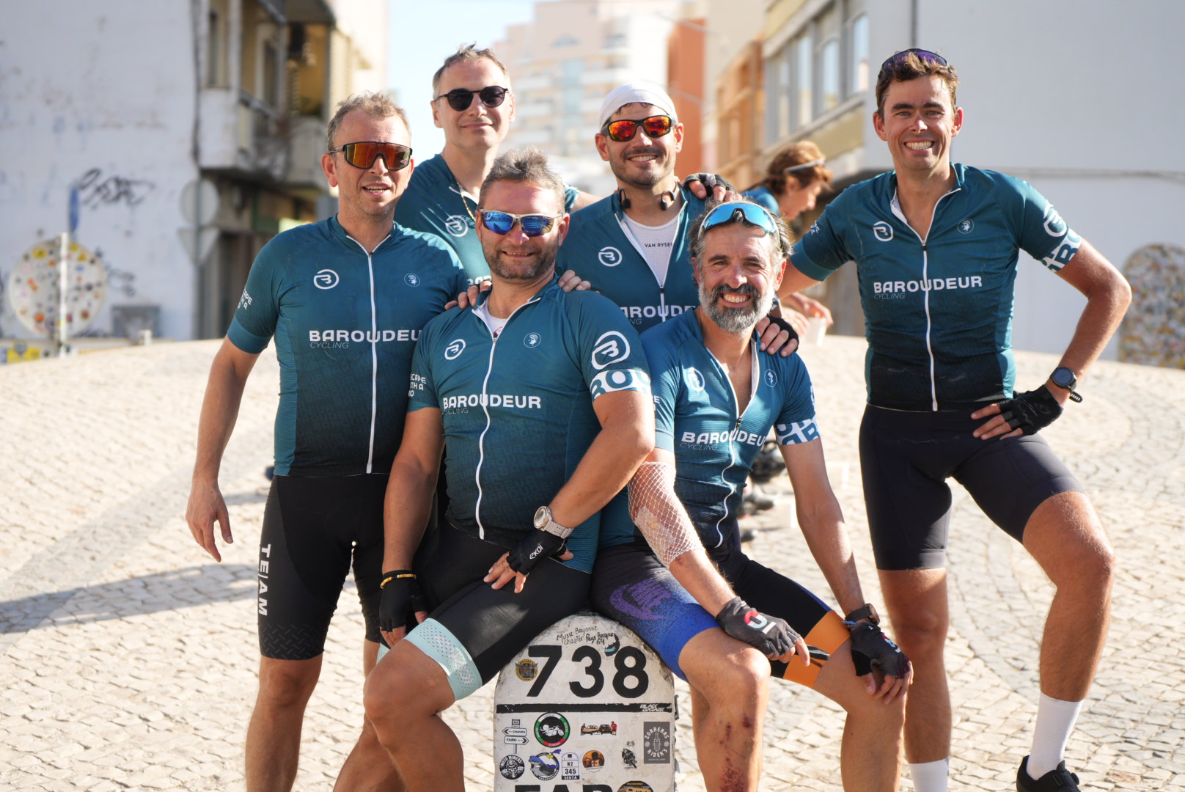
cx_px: 592
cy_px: 396
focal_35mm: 70
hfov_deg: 28.8
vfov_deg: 19.5
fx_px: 2306
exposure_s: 1/8000
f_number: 2.8
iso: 1000
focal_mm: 70
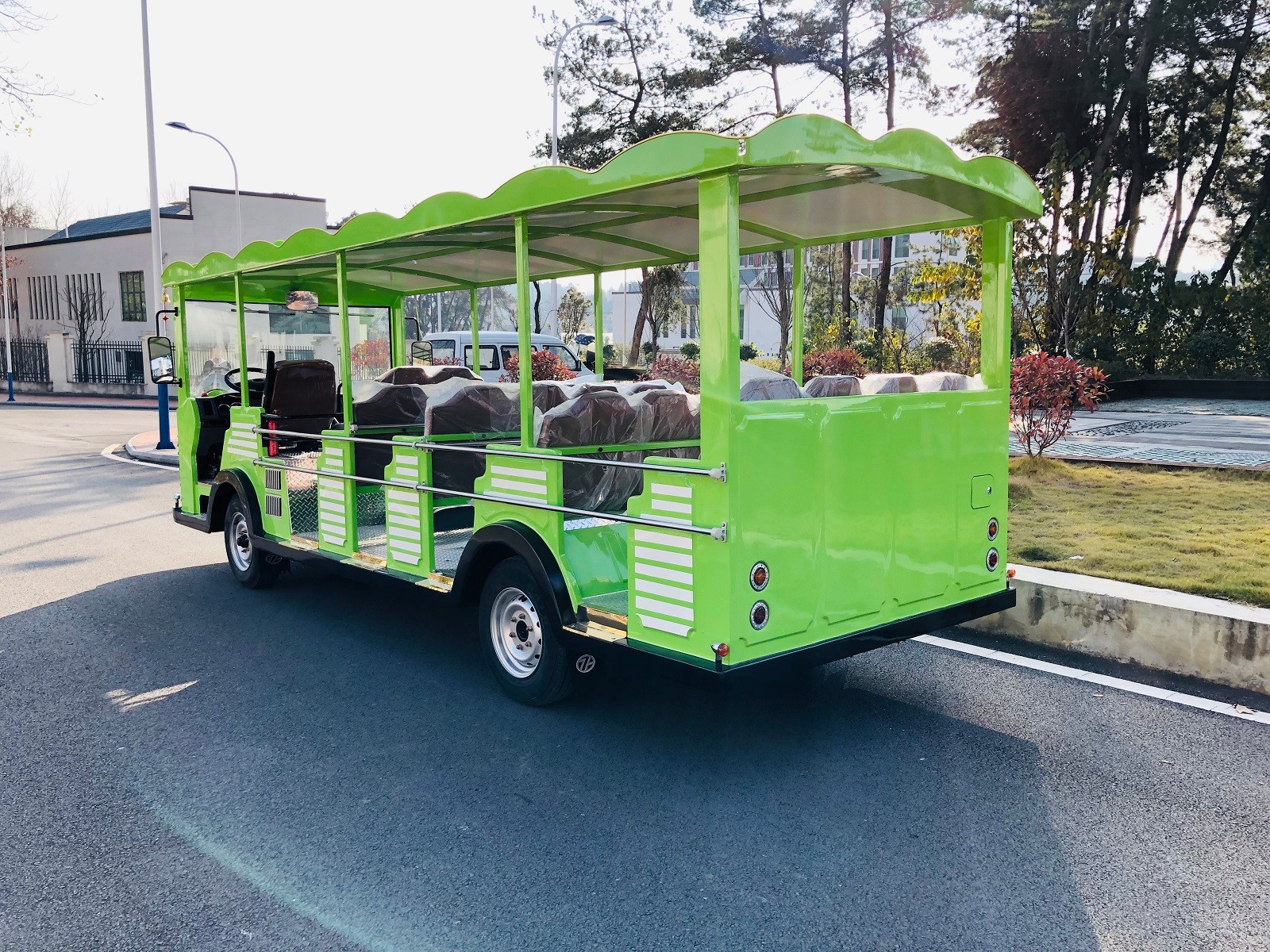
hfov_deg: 63.4
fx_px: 1027
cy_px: 476
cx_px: 635
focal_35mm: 28
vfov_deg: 49.7
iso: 20
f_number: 1.8
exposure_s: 1/378
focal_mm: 4
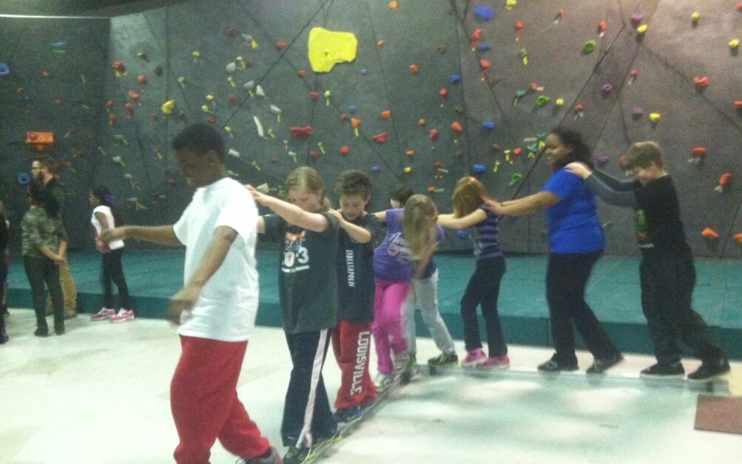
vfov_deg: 33.6
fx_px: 769
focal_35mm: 38
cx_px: 379
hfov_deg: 51.5
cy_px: 257
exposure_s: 1/15
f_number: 2.8
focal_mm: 3.85
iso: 640
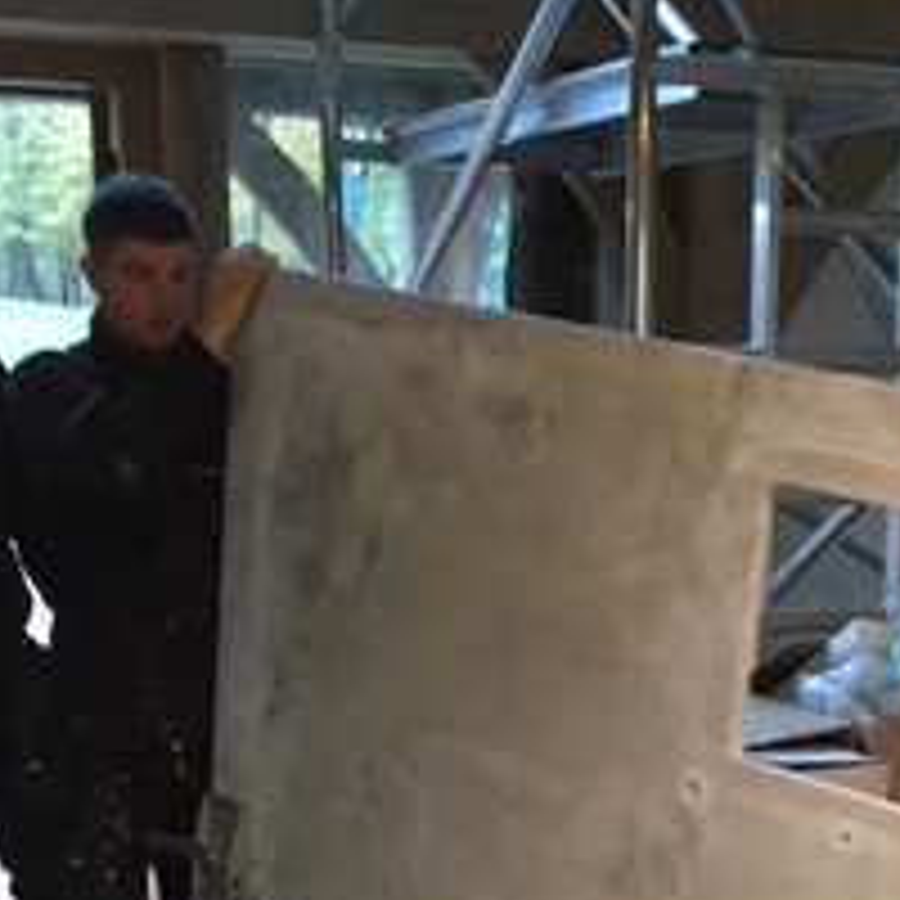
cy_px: 1112
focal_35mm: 82
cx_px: 598
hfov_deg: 21.1
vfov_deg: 19.7
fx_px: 2412
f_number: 2.2
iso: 200
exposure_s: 1/17
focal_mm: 4.15
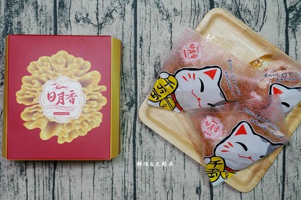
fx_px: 410
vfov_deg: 27.5
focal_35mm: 49
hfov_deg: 40.4
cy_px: 100
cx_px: 150
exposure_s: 1/50
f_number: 4
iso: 400
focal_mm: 18.63
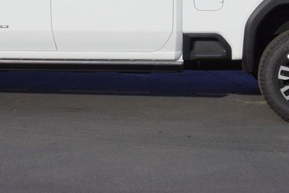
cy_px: 18
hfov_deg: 19.5
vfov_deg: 13.0
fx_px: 838
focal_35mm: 104
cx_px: 111
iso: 100
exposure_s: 1/160
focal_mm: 27
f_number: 11
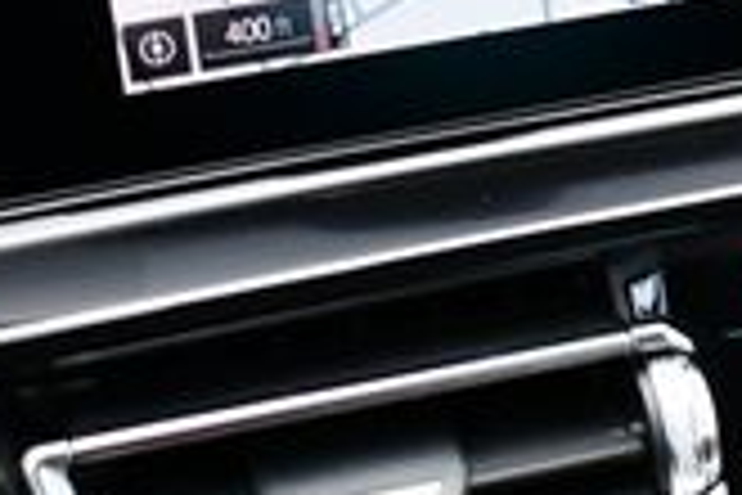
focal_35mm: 140
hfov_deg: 14.5
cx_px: 657
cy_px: 122
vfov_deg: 9.8
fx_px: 2885
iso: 450
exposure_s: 1/250
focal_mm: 18
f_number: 3.5
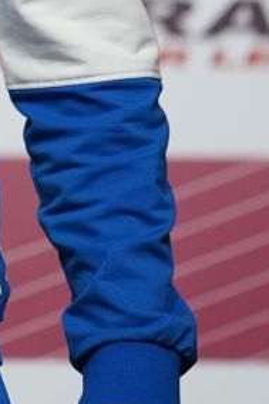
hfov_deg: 1.6
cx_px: -241
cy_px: -196
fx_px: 9493
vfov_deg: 2.4
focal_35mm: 846
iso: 1000
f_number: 2.8
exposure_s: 1/250
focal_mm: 200
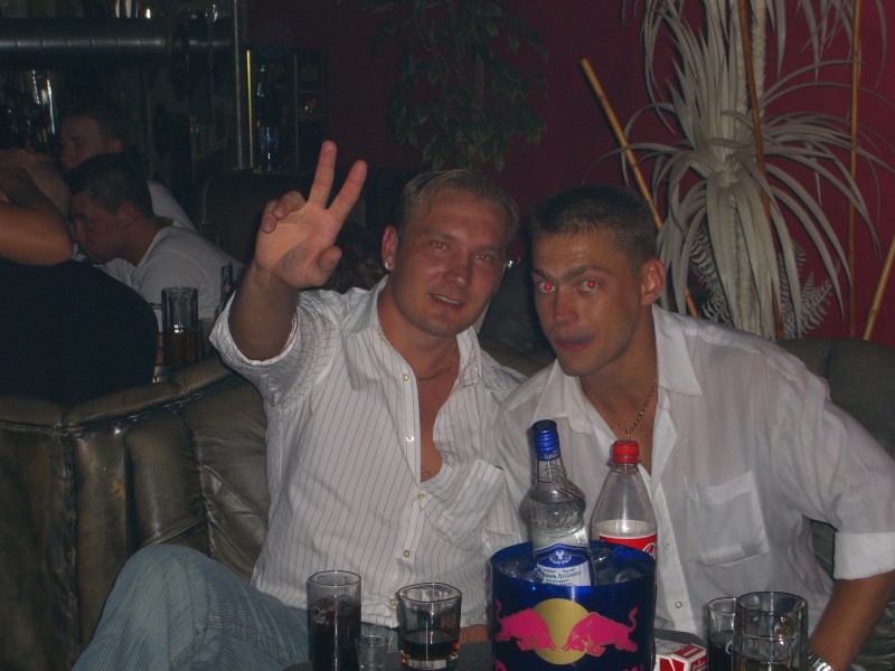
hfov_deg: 24.4
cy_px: 336
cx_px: 448
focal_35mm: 80
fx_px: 2068
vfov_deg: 18.4
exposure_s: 1/60
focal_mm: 16.6
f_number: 4.4
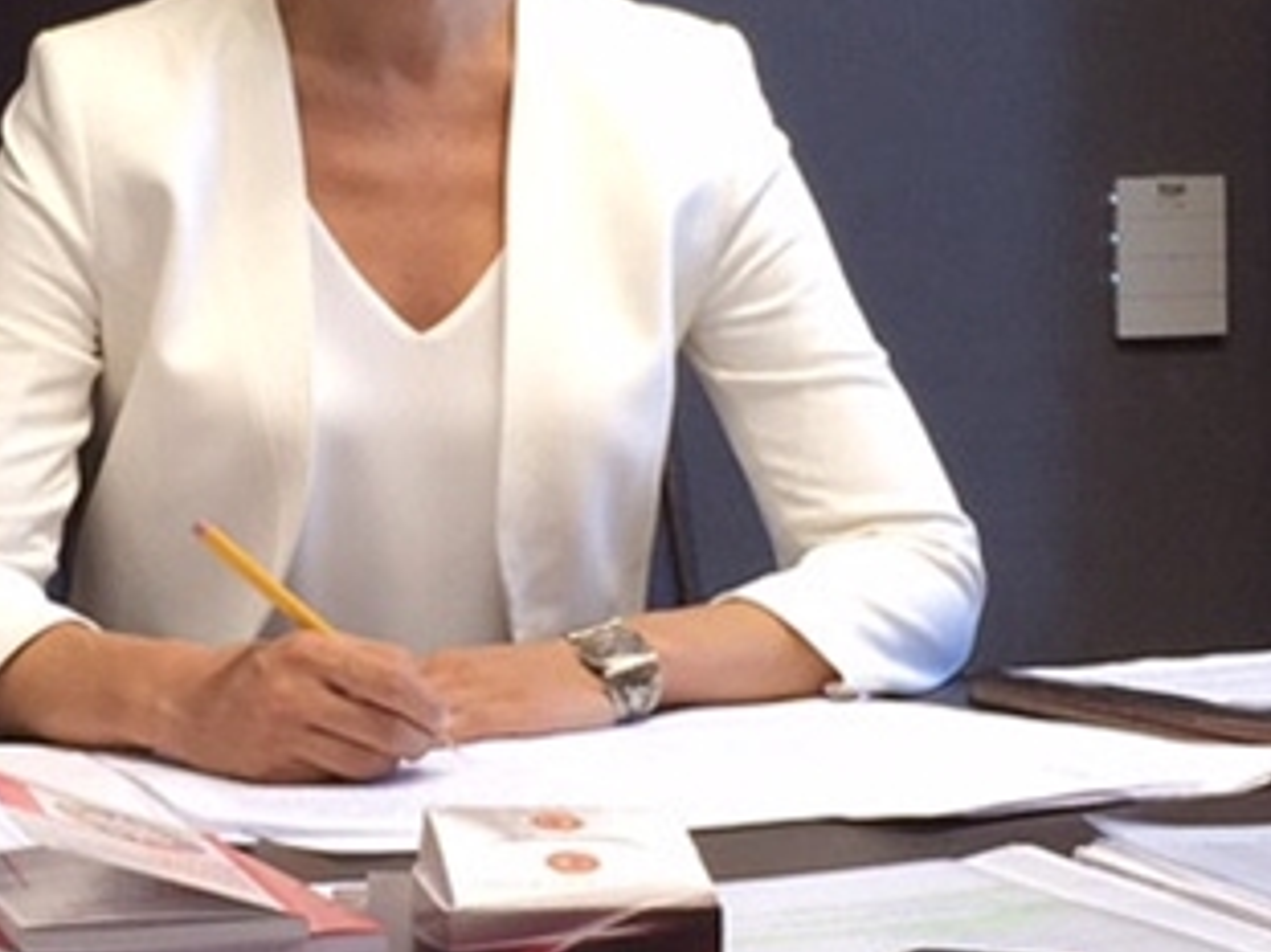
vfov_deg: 25.7
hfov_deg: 33.9
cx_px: 388
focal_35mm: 56
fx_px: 2055
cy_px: 221
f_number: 2.2
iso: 32
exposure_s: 1/30
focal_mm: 4.15
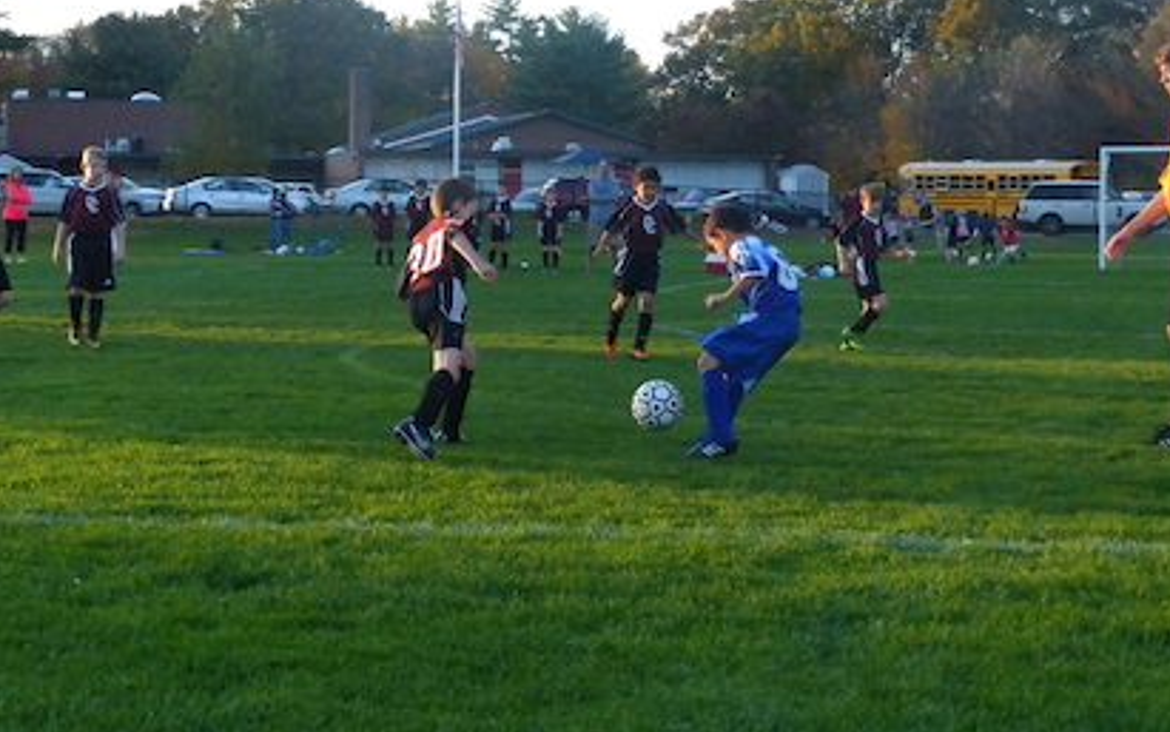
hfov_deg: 26.8
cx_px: 665
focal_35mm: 77
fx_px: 2456
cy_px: 302
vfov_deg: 16.9
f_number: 2.8
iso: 640
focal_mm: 10.1
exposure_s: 1/500
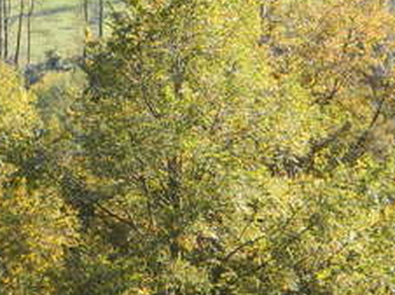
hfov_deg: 5.4
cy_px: 10
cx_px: -166
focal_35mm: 365
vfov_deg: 4.1
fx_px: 4161
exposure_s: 1/100
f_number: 4.5
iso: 80
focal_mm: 18.6
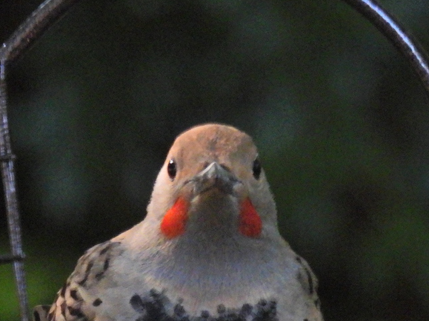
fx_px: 27225
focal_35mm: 2198
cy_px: 280
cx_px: 211
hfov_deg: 0.9
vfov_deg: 0.7
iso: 1250
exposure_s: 1/125
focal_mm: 196
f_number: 5.6
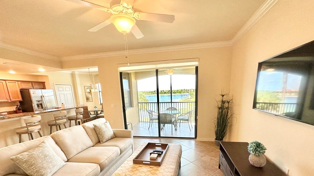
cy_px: 119
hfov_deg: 99.3
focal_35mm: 16
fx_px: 133
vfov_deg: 65.1
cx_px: 162
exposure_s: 1/120
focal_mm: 2.22
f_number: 2.2
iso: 160
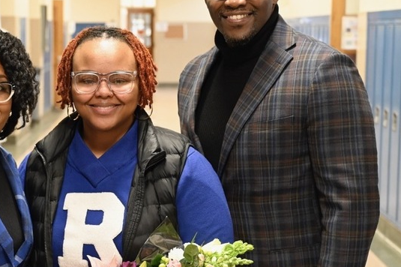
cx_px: 86
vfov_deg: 15.2
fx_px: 1002
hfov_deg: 22.4
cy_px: 143
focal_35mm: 90
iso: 3200
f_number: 4
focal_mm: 47
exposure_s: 1/80
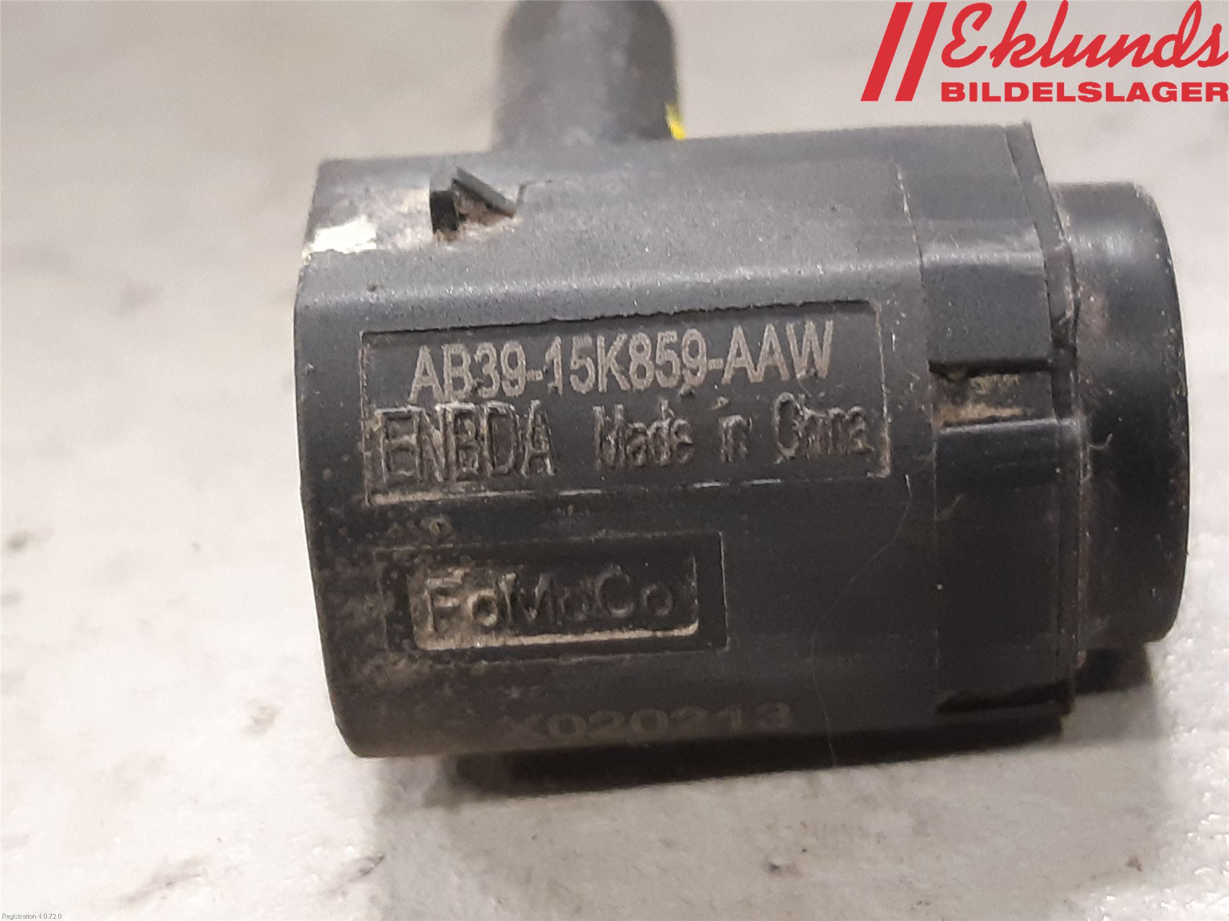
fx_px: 923
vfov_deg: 53.1
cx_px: 614
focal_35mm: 26
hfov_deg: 67.3
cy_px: 460
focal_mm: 3.93
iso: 250
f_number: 1.7
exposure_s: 1/50
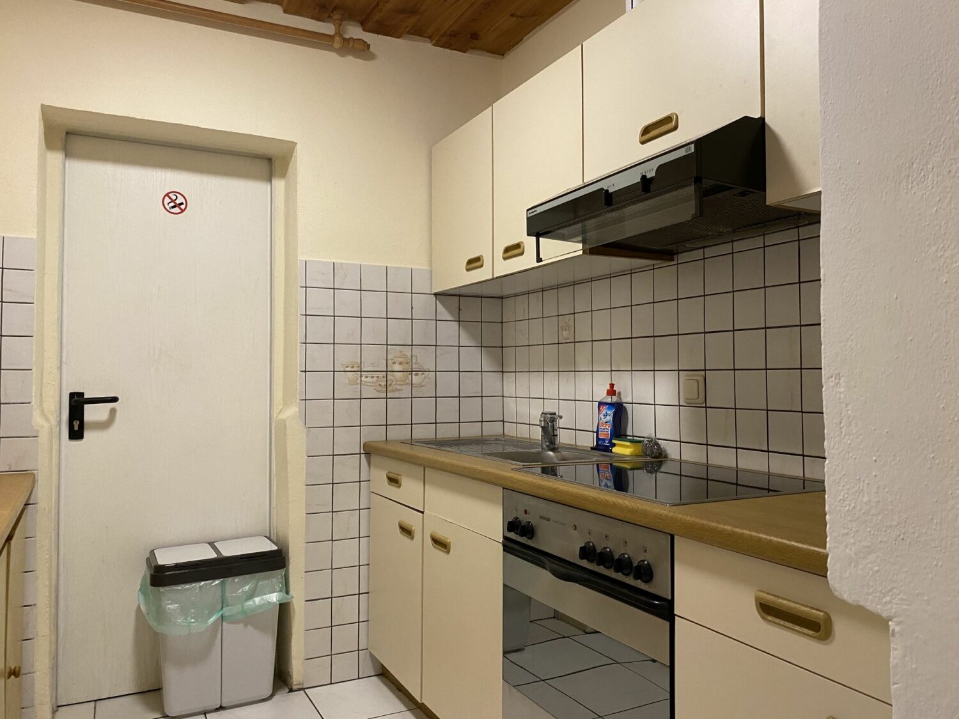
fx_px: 720
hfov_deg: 67.3
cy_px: 360
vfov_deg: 53.1
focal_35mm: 26
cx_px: 480
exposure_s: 1/50
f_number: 1.8
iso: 200
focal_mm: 4.25
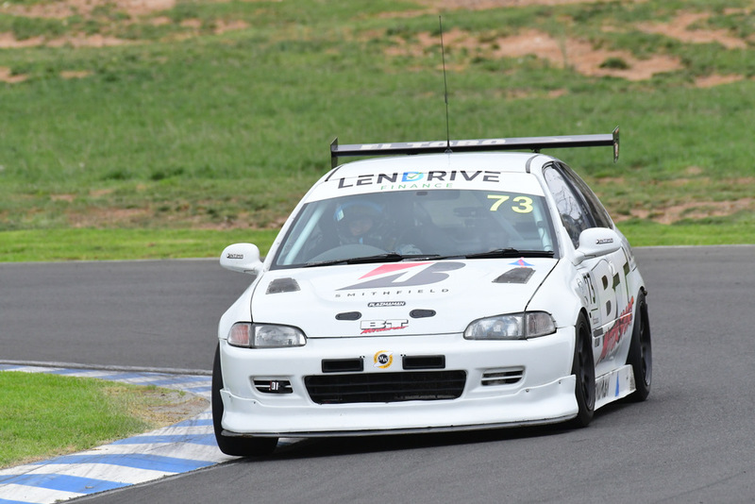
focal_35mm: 750
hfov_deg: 2.7
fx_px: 15734
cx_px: 378
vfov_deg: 1.8
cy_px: 252
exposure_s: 1/640
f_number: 10
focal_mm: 500
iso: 1600
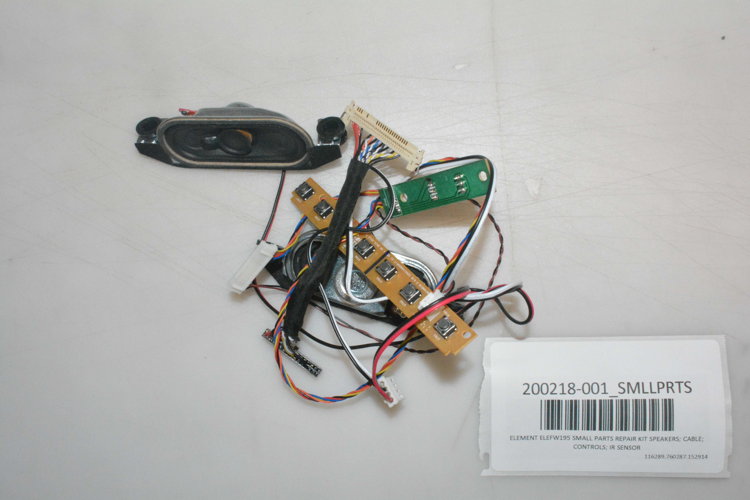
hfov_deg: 53.1
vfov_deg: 36.9
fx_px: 750
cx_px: 375
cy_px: 250
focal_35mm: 36
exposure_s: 1/200
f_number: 25
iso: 6400
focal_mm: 24
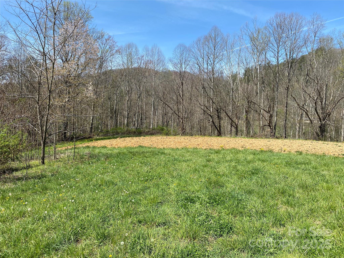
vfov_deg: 53.1
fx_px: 258
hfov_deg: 67.3
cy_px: 129
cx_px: 172
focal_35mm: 26
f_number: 1.8
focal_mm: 4.25
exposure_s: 1/1961
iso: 32
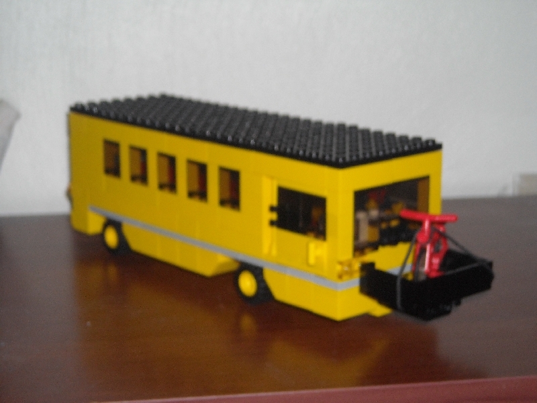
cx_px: 268
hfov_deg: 23.3
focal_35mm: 84
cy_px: 202
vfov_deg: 17.6
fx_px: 1303
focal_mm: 13.73
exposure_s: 1/125
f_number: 8.2
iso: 200
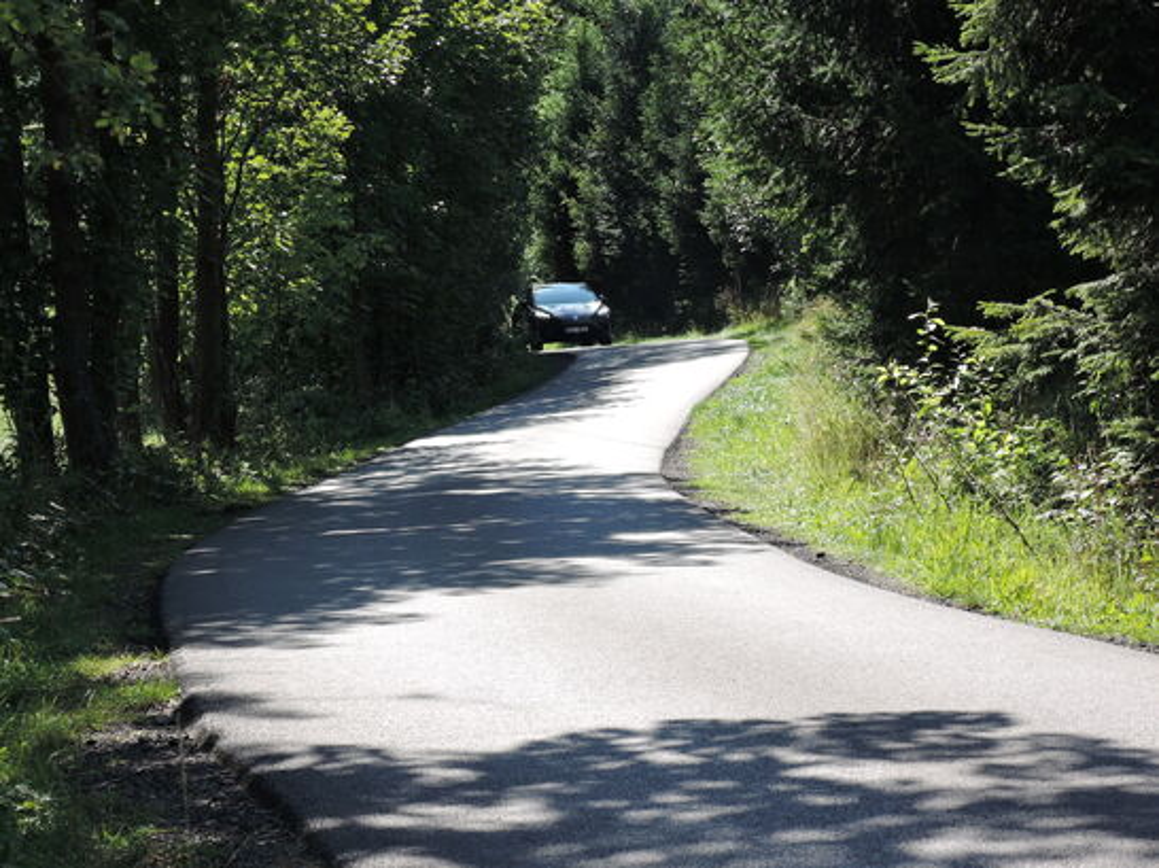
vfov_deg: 14.1
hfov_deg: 18.7
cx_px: 580
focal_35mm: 105
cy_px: 434
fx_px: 3514
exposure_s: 1/160
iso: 80
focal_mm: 22.4
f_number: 5.2
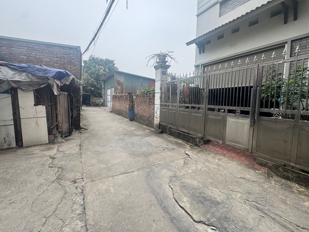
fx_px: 134
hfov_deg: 98.2
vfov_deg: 81.7
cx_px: 152
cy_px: 109
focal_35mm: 15
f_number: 2.2
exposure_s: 1/334
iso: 40
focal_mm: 2.22
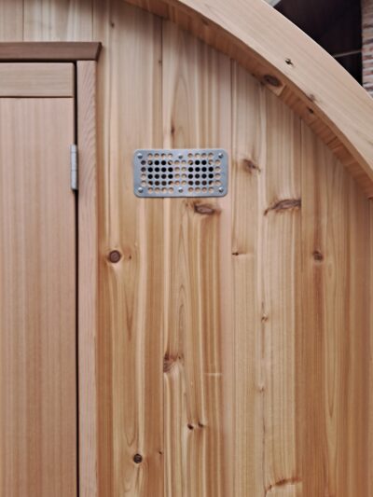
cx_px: 186
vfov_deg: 65.3
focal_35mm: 27
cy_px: 248
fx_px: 388
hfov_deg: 51.4
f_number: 1.8
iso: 50
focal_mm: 4
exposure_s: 1/105
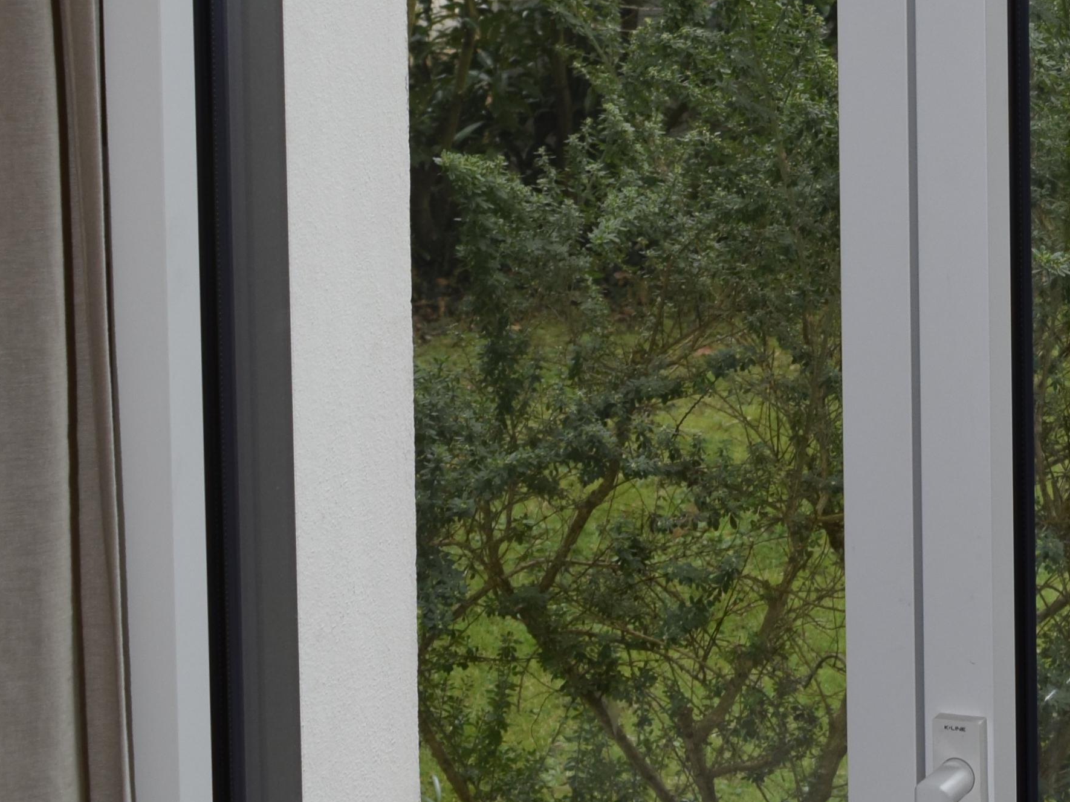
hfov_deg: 21.3
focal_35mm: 88
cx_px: 1118
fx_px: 2720
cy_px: -75
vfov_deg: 16.3
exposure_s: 1/125
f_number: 5.6
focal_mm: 18
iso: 200
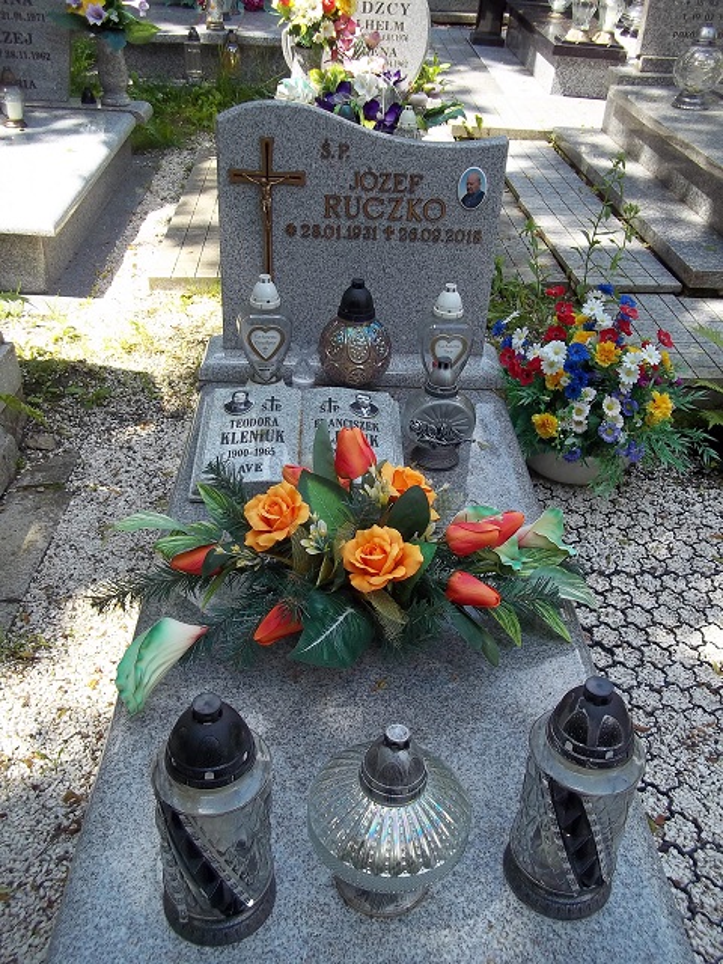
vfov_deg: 56.8
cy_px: 482
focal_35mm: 32
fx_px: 891
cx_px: 362
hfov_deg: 44.2
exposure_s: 1/400
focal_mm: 5.7
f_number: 2.9
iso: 80
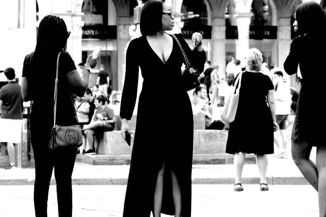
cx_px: 149
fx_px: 1983
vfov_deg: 6.3
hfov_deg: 9.4
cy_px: 107
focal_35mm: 219
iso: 250
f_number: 8
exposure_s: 1/80
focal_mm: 113.8
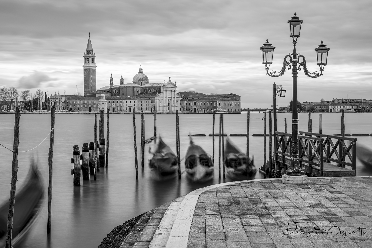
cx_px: 186
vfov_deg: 27.0
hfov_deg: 39.6
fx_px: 517
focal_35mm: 50
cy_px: 124
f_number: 8
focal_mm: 50
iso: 100
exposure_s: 20
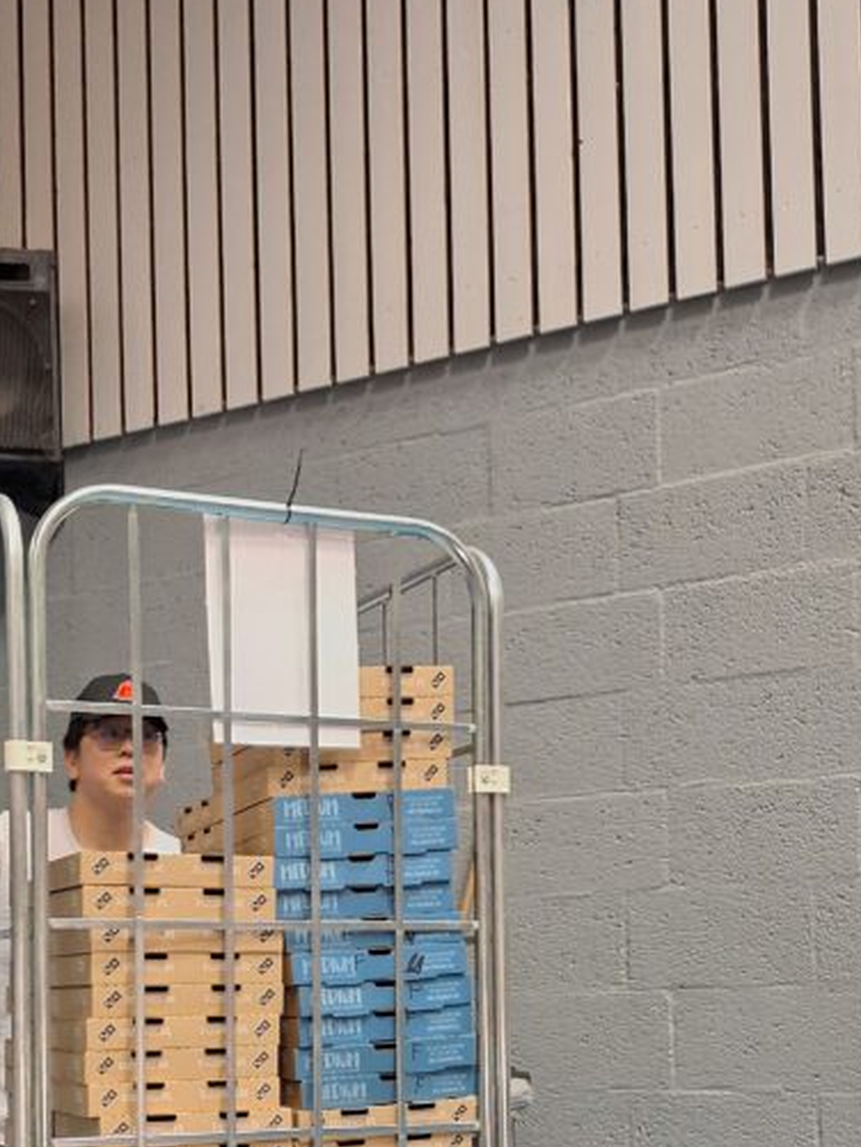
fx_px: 1558
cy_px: 962
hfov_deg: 30.2
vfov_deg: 38.5
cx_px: 174
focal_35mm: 47
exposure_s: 1/33
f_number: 1.8
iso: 250
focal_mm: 5.54
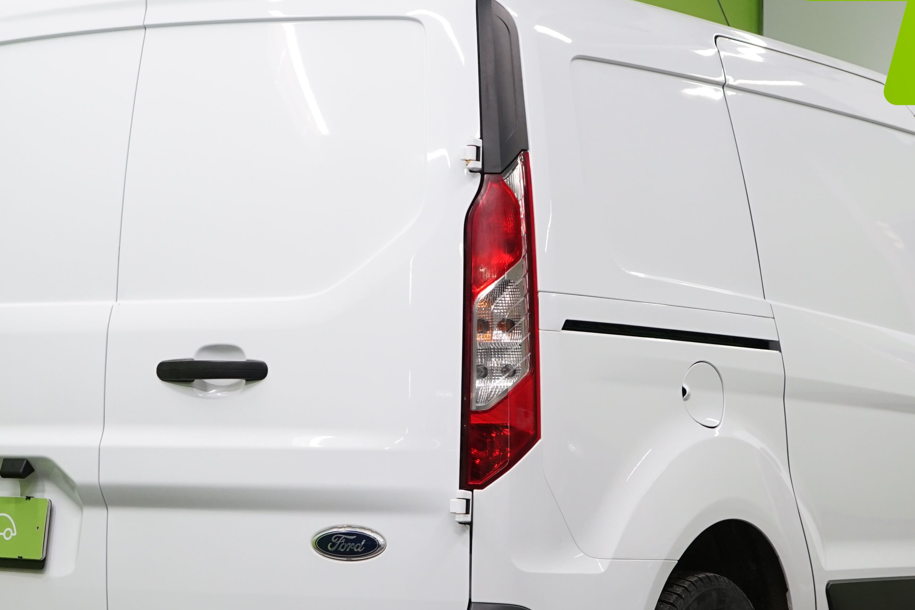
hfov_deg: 19.1
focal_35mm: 107
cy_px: 451
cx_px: 502
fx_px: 2719
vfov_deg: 12.8
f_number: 5.6
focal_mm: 48
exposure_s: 1/60
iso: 640
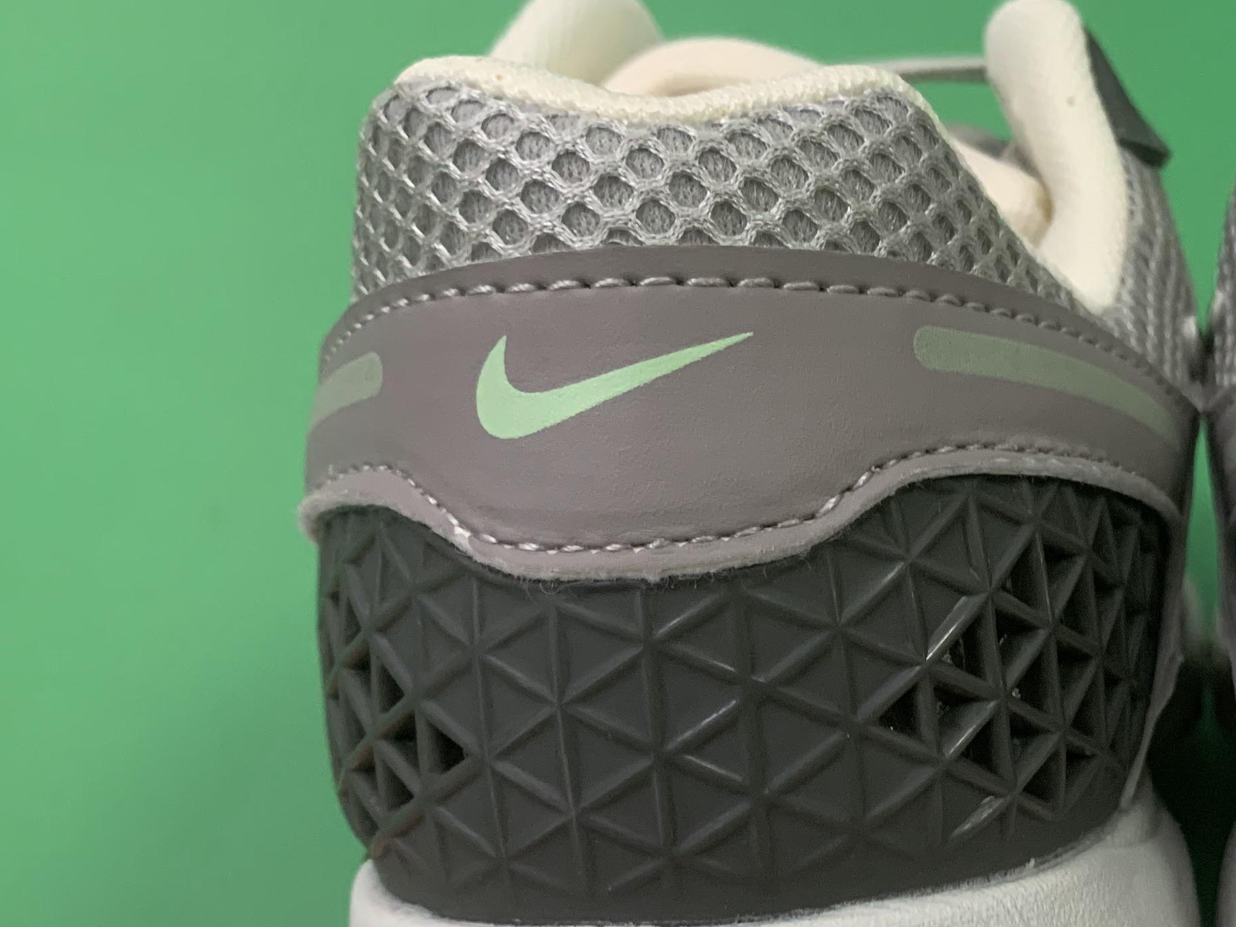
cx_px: 1180
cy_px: 723
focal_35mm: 57
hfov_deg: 31.7
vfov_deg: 25.3
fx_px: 2035
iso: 200
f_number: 1.8
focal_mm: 4.25
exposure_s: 1/60
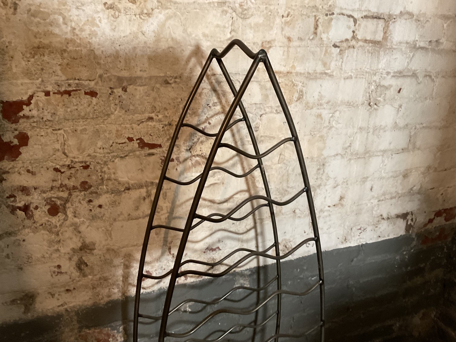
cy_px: 171
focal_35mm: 29
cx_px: 228
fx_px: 382
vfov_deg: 48.2
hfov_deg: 61.7
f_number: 1.8
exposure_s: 1/40
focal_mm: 3
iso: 200
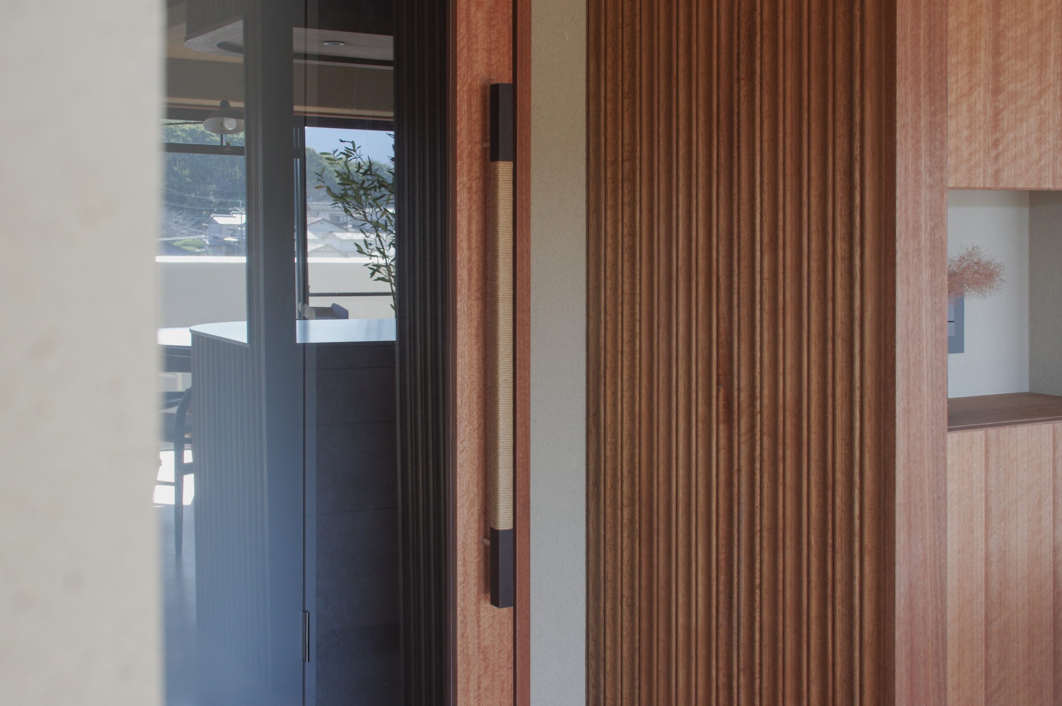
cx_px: 530
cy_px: 346
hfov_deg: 42.8
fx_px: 1356
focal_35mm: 46
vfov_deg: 29.2
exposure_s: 1/25
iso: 400
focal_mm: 30
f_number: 8
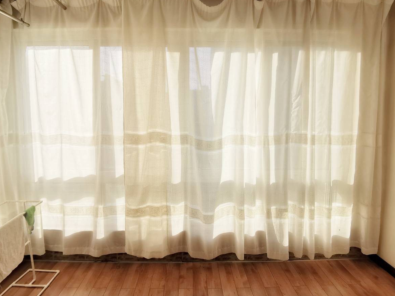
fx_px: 240
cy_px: 135
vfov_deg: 63.3
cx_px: 192
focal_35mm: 21
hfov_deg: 79.0
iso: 50
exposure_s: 1/207
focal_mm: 2.26
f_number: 2.2
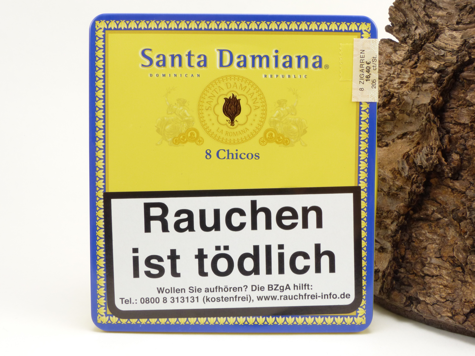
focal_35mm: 41
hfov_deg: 45.8
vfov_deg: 35.1
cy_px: 178
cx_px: 238
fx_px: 563
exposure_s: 1/50
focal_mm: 7.4
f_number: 8
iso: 200
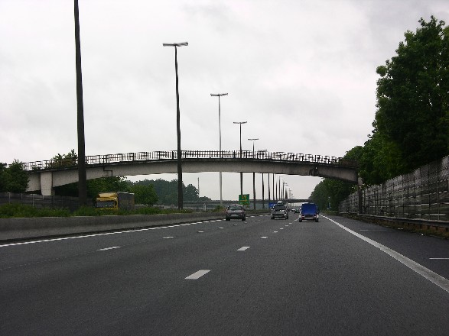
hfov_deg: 21.1
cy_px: 168
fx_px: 1206
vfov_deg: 15.9
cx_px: 224
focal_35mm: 93
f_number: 4.5
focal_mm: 23.7
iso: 50
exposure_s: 1/110
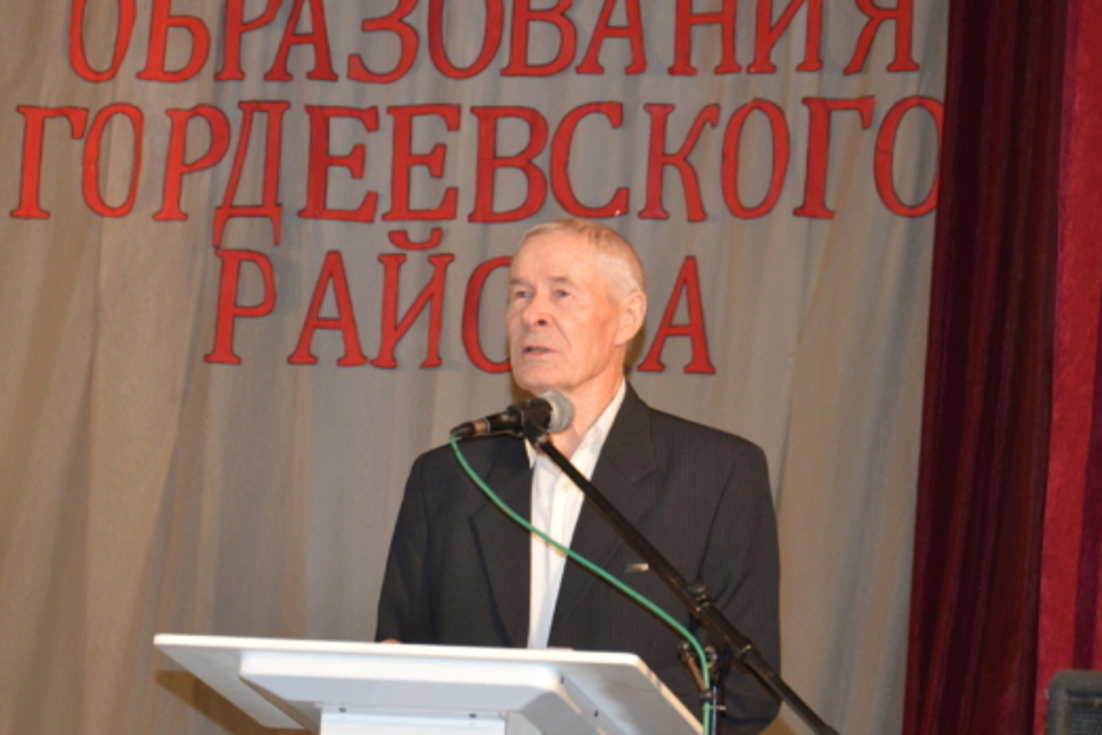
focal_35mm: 138
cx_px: 475
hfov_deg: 14.9
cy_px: 336
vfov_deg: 9.9
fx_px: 4224
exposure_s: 1/60
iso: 1800
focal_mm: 80
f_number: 5.3
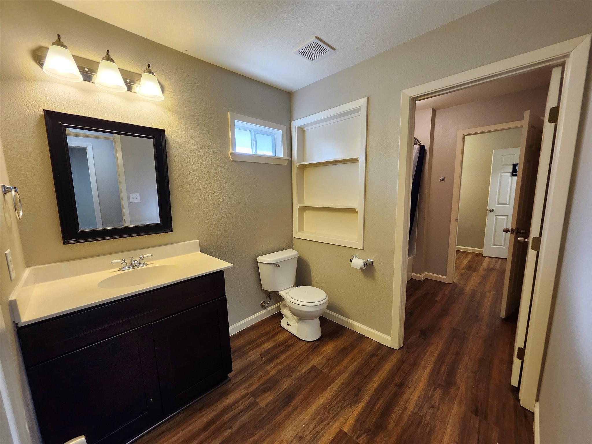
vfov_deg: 89.9
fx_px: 222
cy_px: 222
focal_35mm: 13
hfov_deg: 106.2
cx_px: 296
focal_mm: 1.74
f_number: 2.2
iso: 160
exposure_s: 1/60
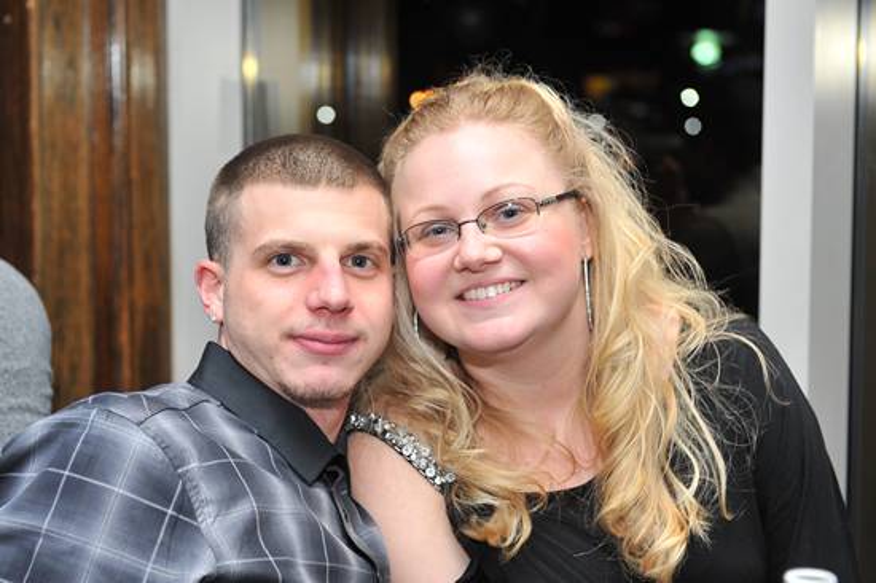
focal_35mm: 70
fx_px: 1702
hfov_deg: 28.9
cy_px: 292
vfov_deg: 19.4
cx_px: 438
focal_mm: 70
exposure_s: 1/100
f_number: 5.6
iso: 1000
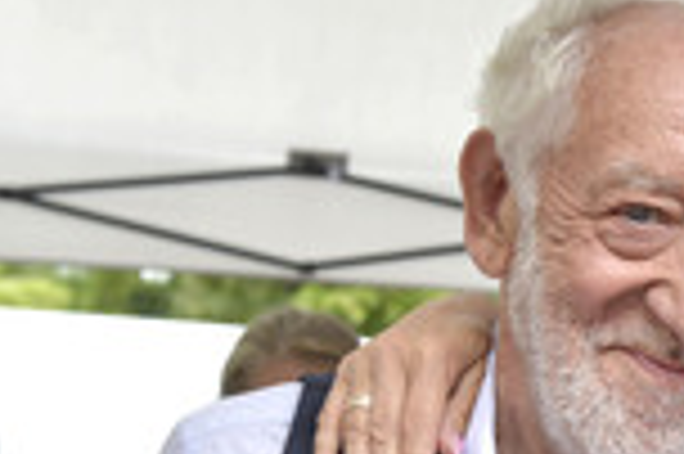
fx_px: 2145
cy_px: 485
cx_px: 722
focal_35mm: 113
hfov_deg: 17.6
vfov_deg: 11.9
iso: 400
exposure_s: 1/100
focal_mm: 38
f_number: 5
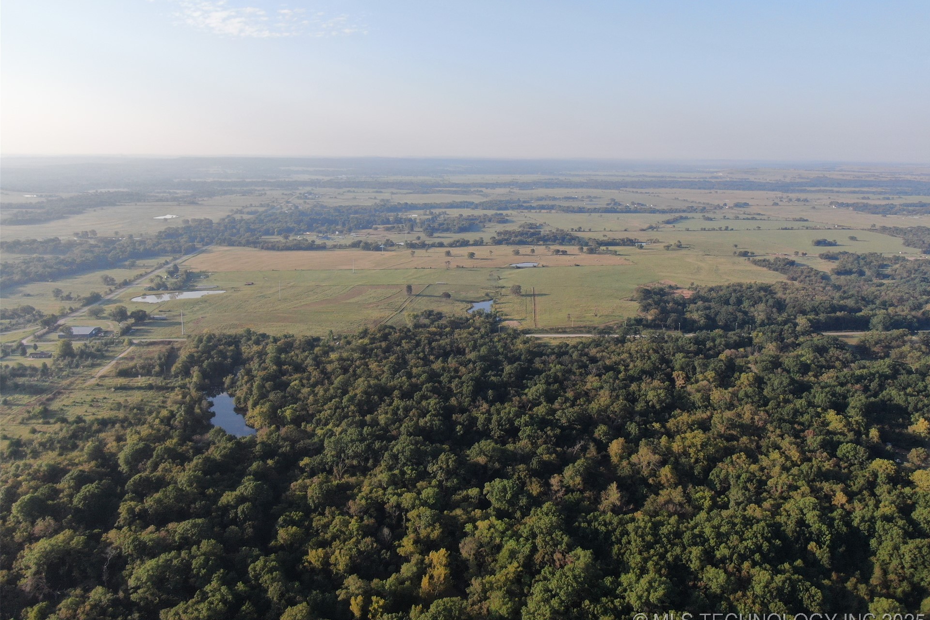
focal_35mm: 25
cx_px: 465
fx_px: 646
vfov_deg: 51.3
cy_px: 293
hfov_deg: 71.5
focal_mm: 4.39
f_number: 2.8
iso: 100
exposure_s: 1/800
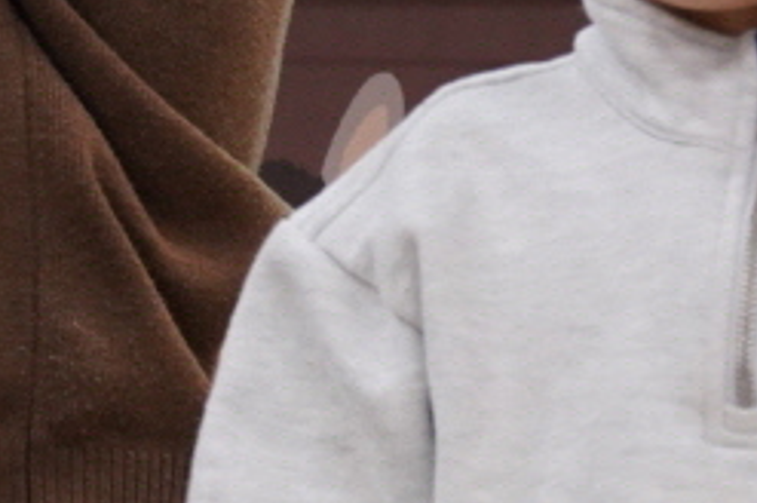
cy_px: -80
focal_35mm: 292
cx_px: -429
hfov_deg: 6.9
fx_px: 6132
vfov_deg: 4.7
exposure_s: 1/80
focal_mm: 60
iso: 2500
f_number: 7.1
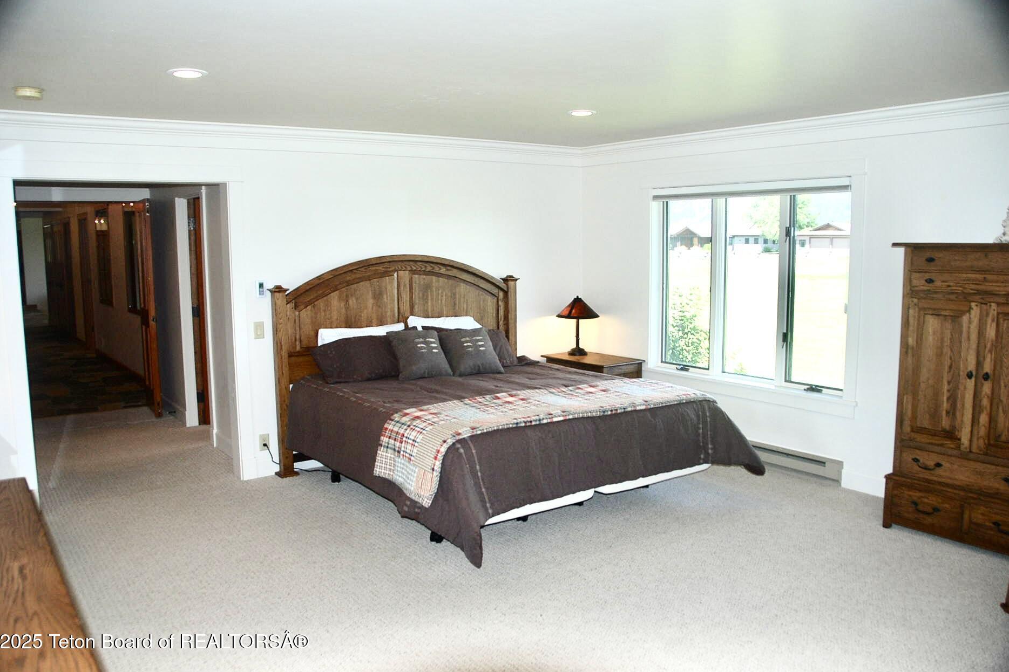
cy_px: 324
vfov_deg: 46.4
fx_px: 785
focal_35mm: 28
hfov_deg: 65.5
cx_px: 505
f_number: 3.5
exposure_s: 1/60
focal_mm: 18
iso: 220
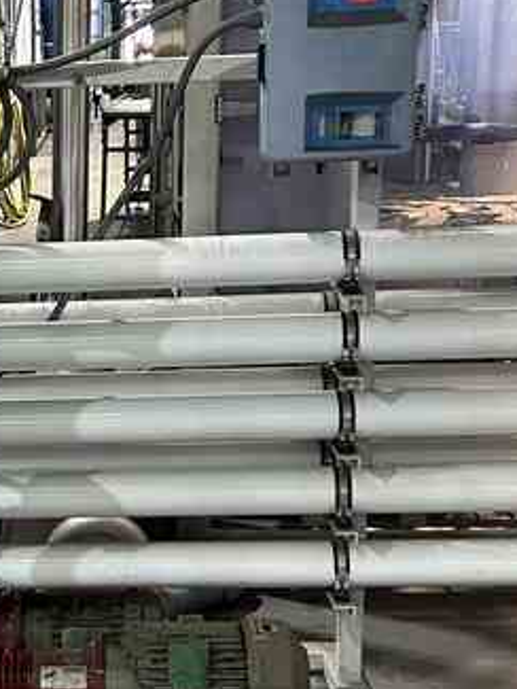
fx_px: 1592
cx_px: -51
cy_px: 471
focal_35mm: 80
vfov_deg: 24.3
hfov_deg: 17.8
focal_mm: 5.7
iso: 125
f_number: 1.5
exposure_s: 1/60
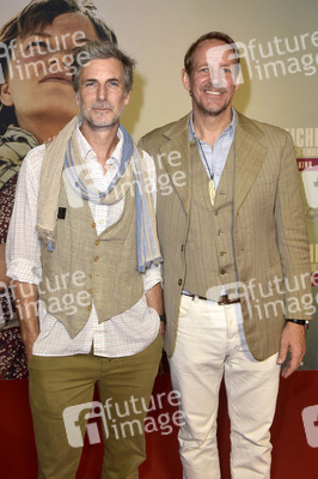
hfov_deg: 37.8
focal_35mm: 35
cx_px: 159
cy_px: 240
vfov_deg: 54.5
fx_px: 465
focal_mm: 35
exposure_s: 1/200
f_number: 5.6
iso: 800
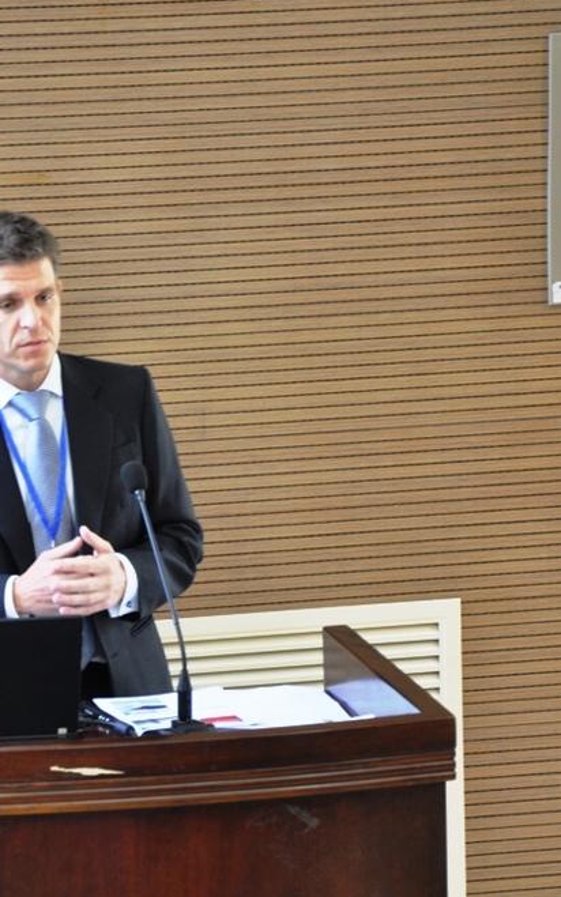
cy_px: 449
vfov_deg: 9.8
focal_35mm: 213
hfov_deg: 6.2
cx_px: 147
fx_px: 5209
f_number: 5.6
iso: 400
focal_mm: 92
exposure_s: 1/8
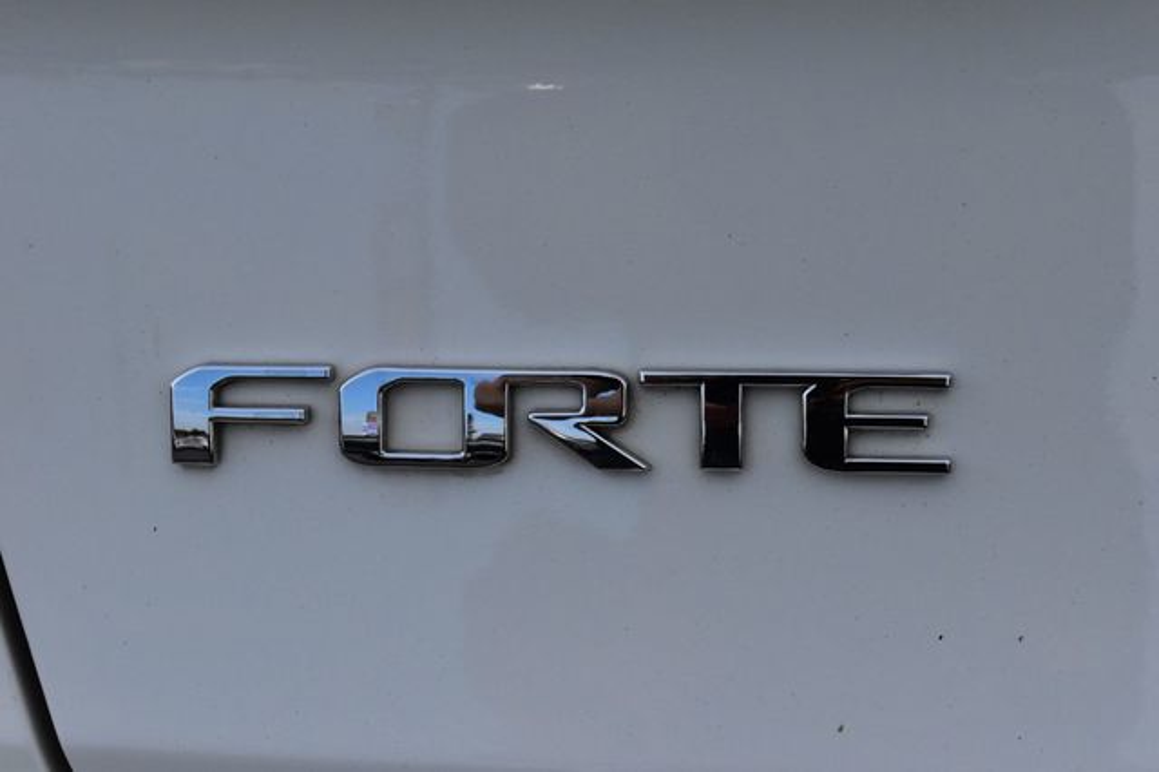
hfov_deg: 28.1
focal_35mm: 72
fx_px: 2317
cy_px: 386
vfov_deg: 18.9
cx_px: 580
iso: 2500
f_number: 14
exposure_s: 1/2000
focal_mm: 48
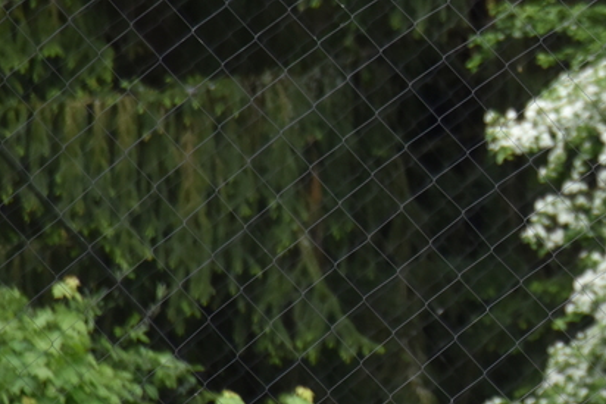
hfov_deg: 2.2
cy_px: -31
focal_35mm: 931
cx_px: 810
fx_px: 15676
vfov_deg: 1.5
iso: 1250
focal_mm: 300
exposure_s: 1/640
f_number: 5.6
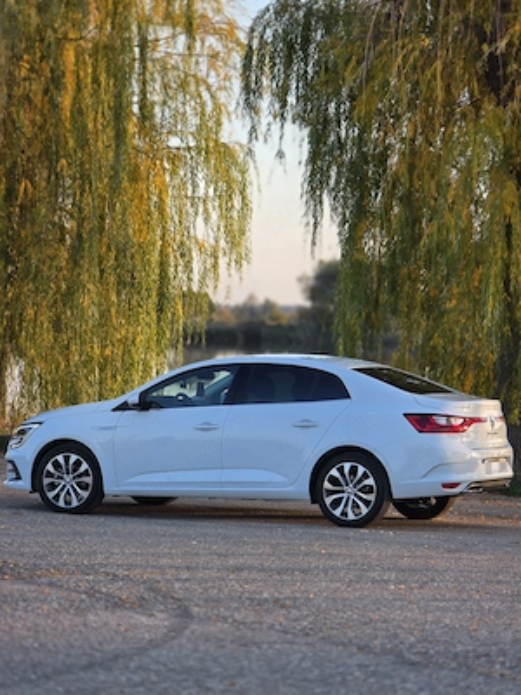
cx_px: 260
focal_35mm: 115
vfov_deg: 17.1
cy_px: 348
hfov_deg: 12.9
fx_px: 2308
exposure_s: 1/101
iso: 32
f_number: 3.4
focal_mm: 18.6
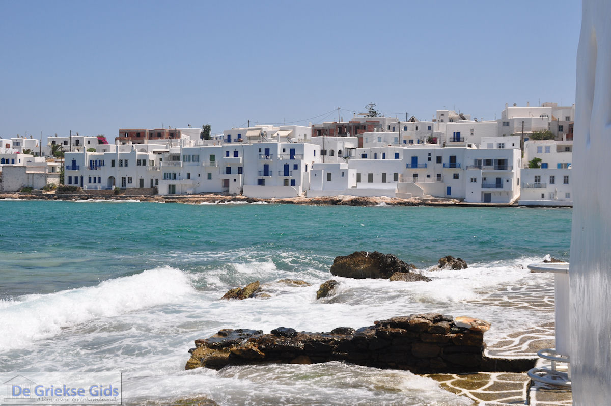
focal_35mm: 48
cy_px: 203
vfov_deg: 28.0
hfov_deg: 41.2
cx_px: 306
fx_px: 814
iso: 200
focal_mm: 32
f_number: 10
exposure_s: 1/640
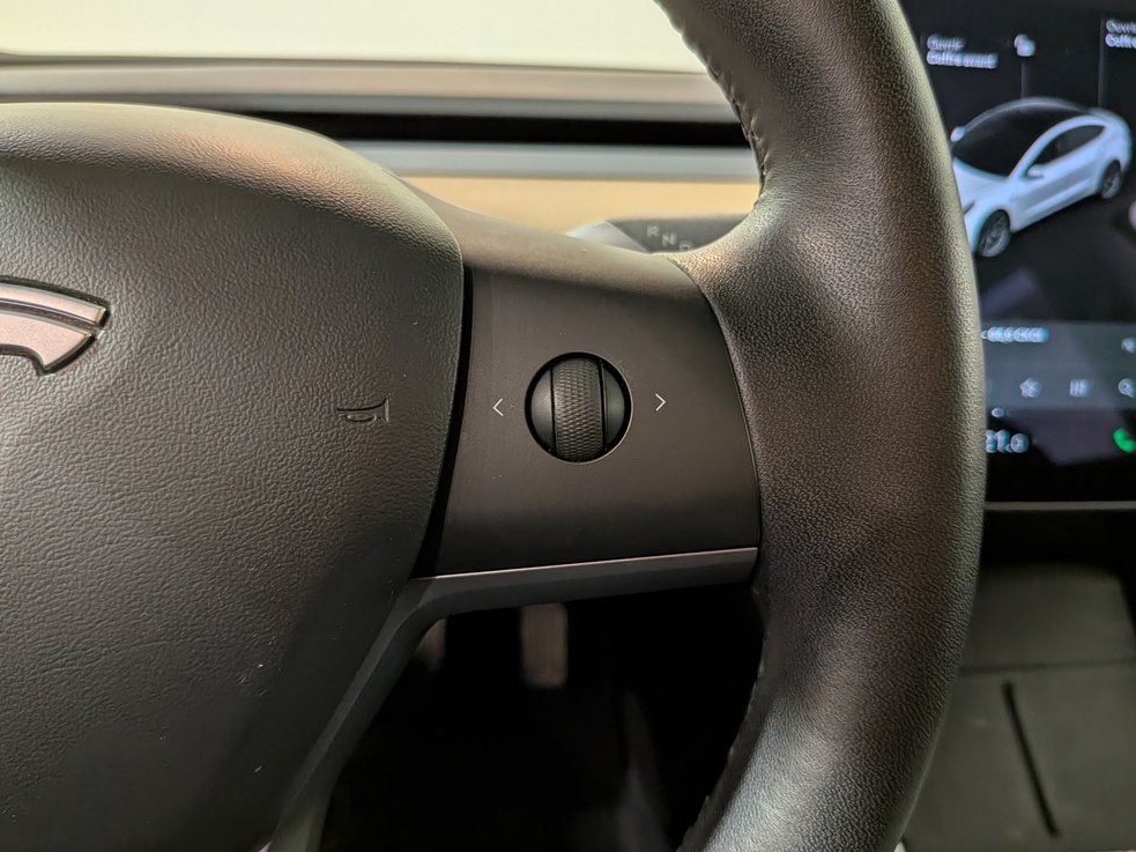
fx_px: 820
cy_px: 417
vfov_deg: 54.9
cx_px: 566
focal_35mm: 25
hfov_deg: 69.4
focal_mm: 4.53
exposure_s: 1/50
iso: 199
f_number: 1.7
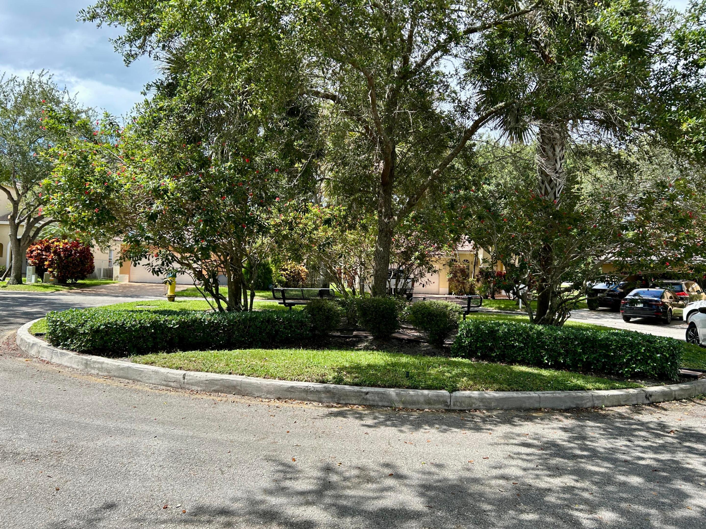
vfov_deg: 53.1
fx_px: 530
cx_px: 353
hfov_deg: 67.3
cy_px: 264
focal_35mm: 26
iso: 50
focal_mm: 5.7
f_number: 1.5
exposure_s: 1/1779
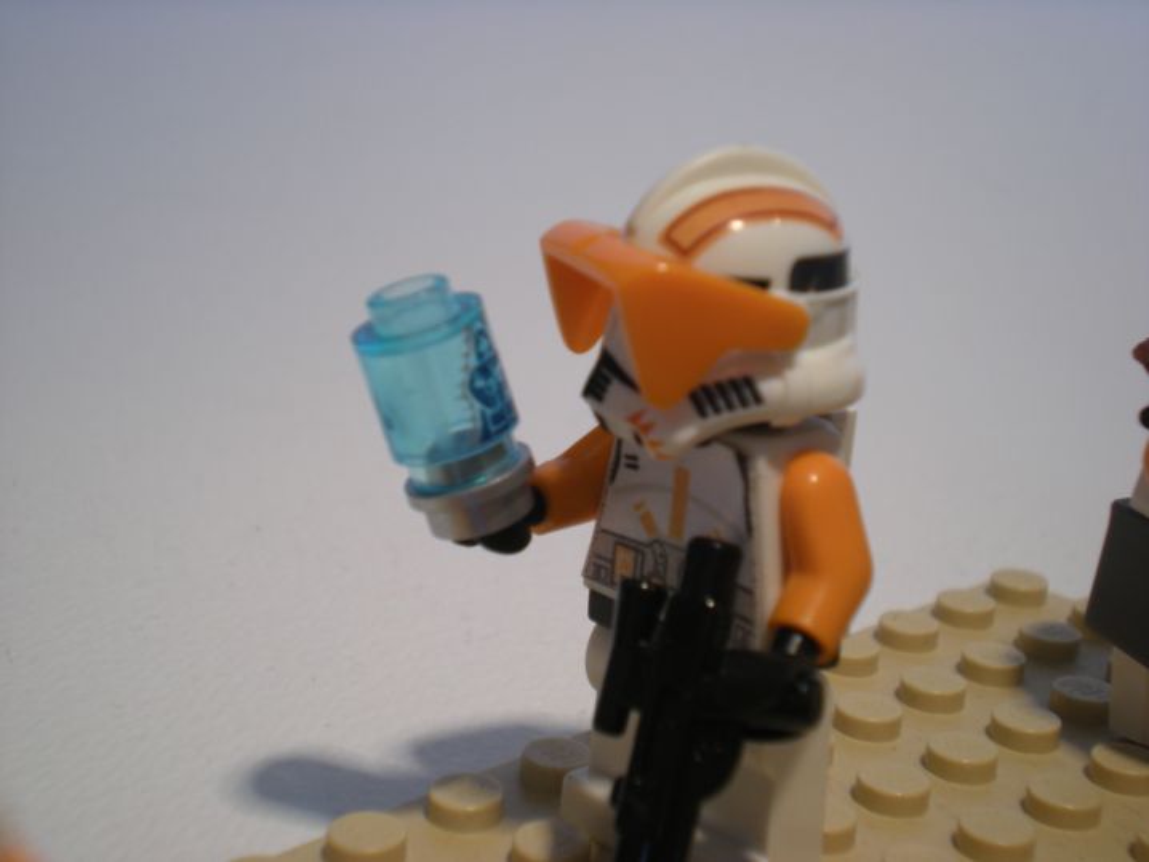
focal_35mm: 56
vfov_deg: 26.1
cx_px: 574
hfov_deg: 34.3
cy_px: 431
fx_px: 1859
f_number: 3.9
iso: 68
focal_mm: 9.3
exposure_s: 1/54
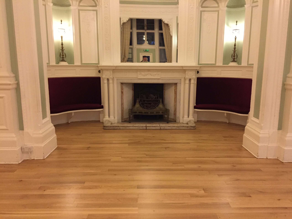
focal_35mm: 29
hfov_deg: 61.7
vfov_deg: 48.2
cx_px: 146
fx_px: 245
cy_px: 110
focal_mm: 4.15
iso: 250
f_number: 2.2
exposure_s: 1/25
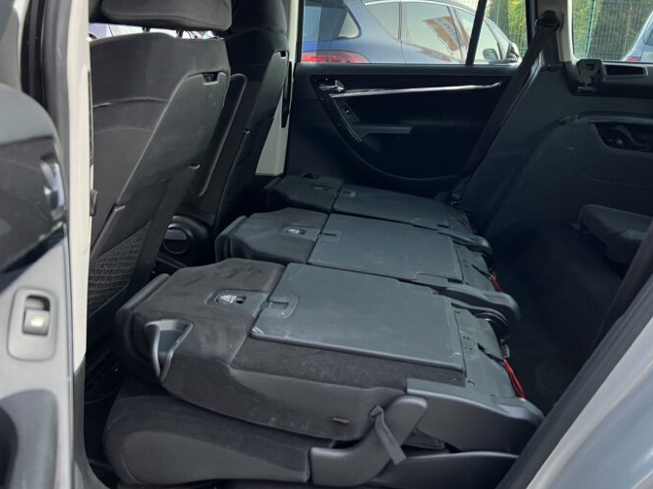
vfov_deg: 45.2
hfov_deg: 58.1
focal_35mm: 31
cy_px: 201
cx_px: 377
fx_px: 585
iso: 125
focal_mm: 5.7
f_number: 1.5
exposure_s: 1/92
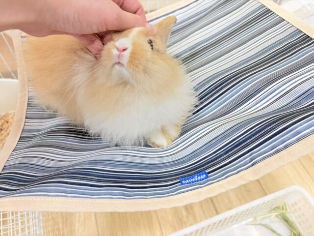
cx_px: 157
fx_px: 236
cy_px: 118
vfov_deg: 53.1
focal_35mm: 26
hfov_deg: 67.3
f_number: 1.6
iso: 125
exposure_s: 1/50
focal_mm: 5.96
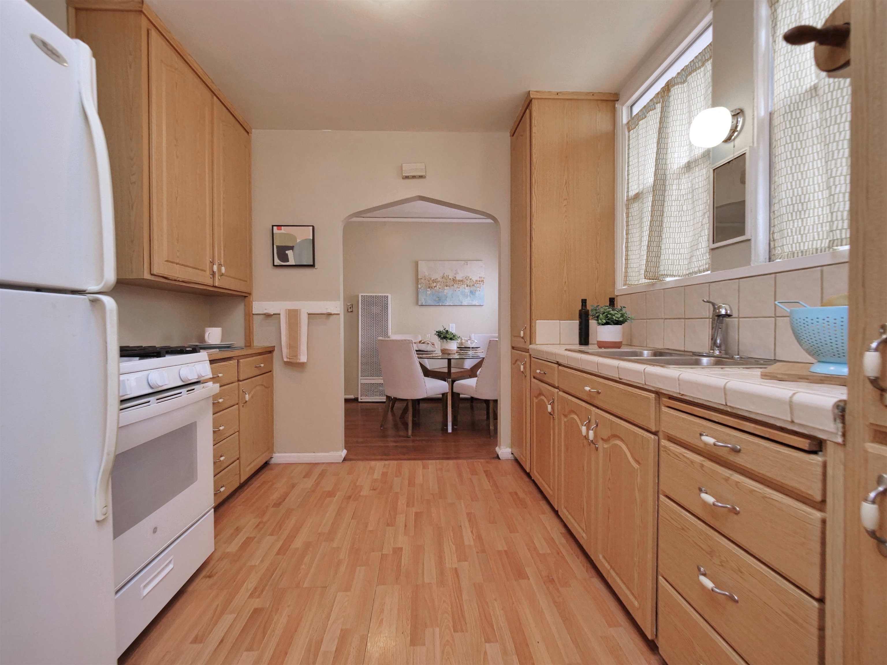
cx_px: 444
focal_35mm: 14
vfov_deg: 85.7
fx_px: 359
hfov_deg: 102.1
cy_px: 332
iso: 800
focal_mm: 7
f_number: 4.5
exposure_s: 1/160
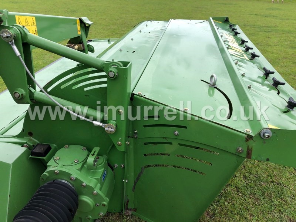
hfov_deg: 63.4
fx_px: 239
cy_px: 111
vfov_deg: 49.7
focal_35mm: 28
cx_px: 148
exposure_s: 1/417
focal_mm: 3.99
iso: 20
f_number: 1.8
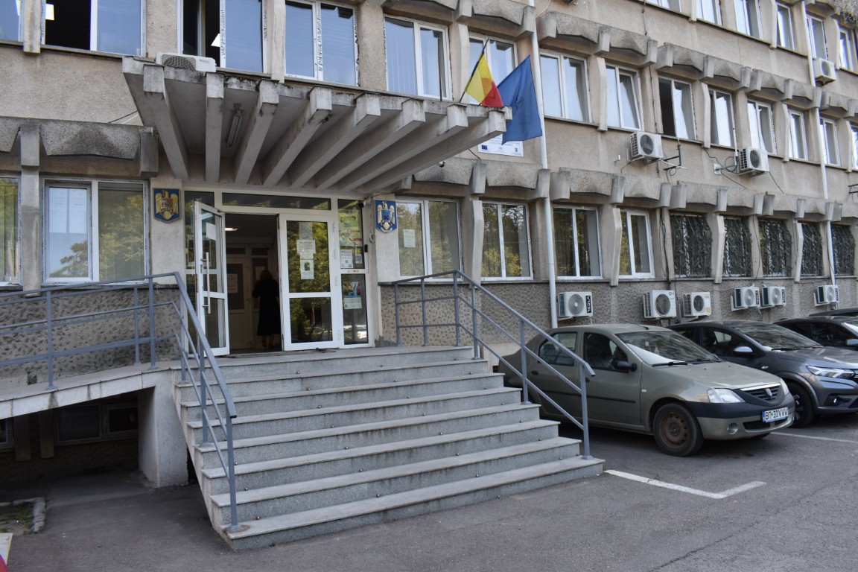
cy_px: 286
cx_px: 429
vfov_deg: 47.9
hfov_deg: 67.4
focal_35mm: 27
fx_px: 643
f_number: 7.1
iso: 400
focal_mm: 18
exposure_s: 1/200
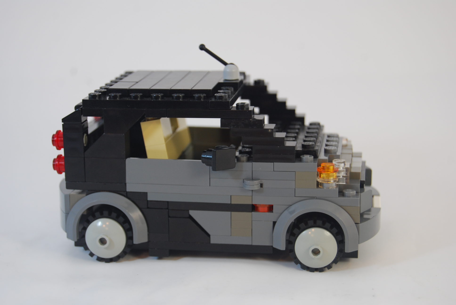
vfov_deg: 16.6
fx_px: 1046
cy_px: 152
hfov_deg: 24.6
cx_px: 228
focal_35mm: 82
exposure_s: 1/60
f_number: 5.6
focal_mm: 55
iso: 220
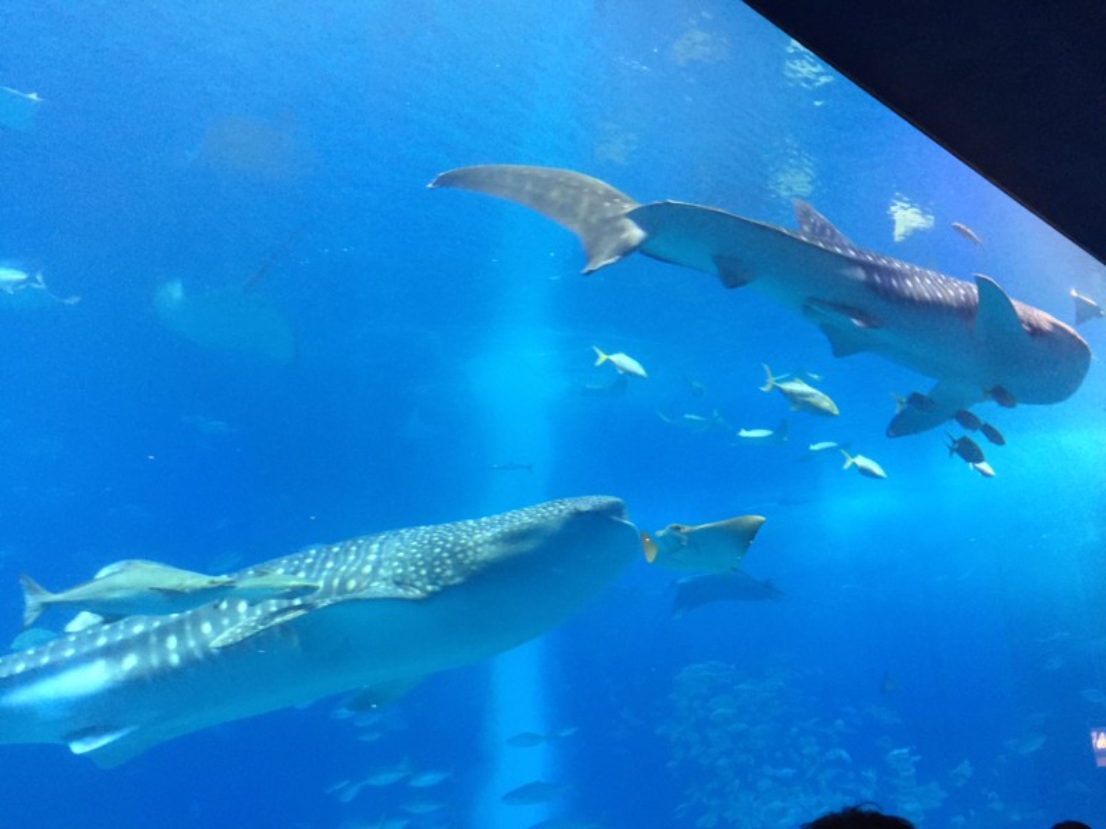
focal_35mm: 29
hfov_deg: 61.7
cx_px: 553
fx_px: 927
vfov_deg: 48.2
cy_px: 414
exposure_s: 1/24
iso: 250
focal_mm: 4.15
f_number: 2.2
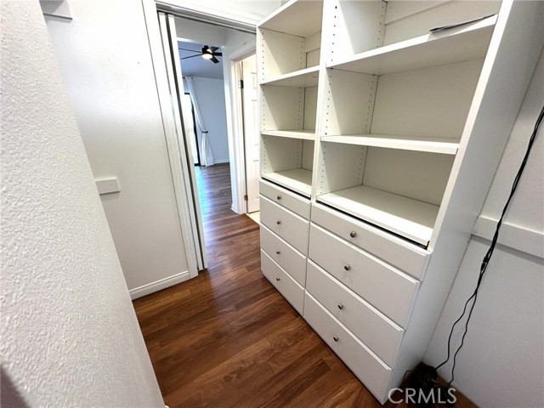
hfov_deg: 102.1
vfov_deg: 85.7
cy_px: 204
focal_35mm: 14
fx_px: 220
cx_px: 272
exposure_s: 1/120
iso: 125
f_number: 2.2
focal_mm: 2.22
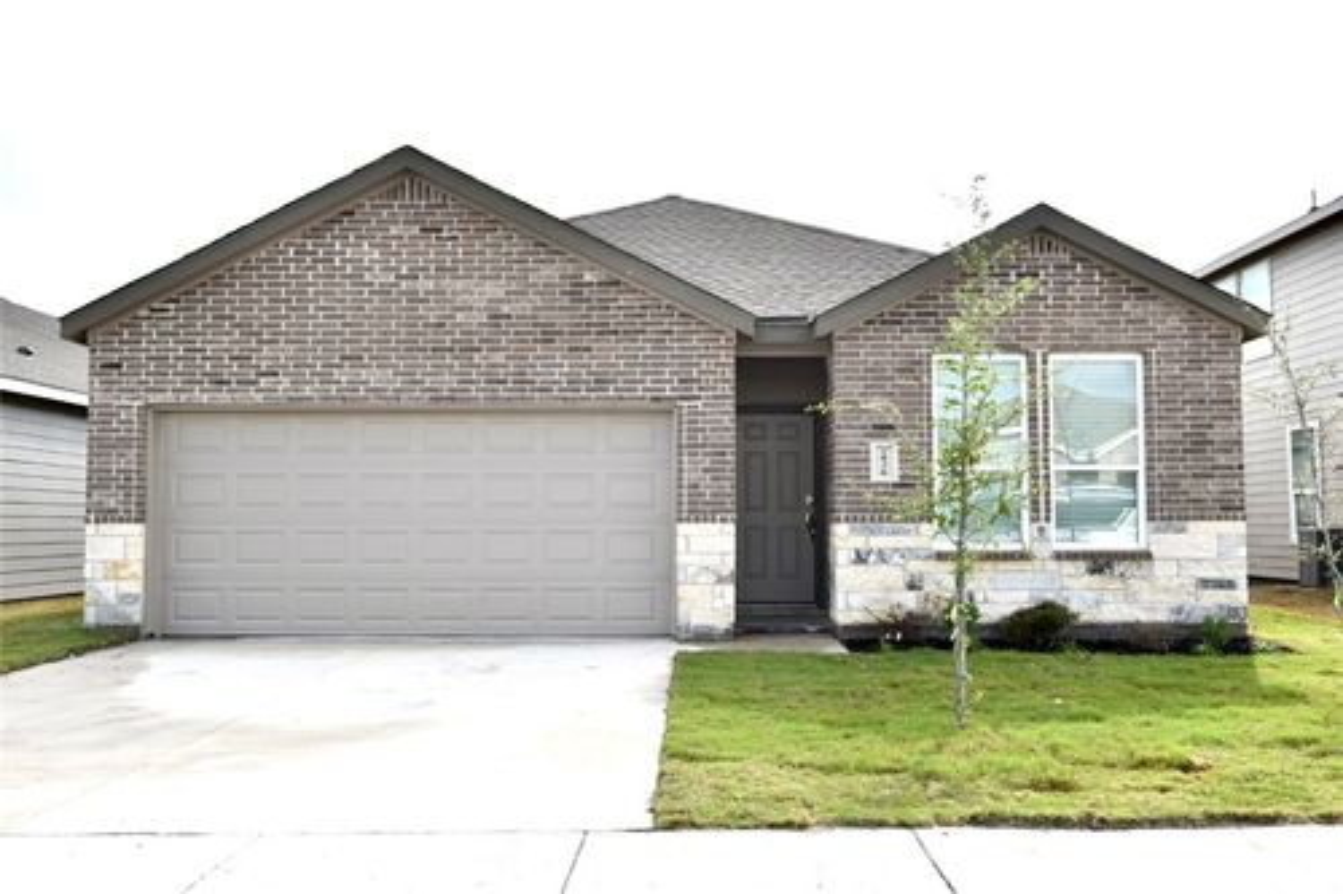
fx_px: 1193
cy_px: 447
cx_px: 672
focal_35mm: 32
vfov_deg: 41.1
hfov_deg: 58.7
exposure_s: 1/200
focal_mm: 32
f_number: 10
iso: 100
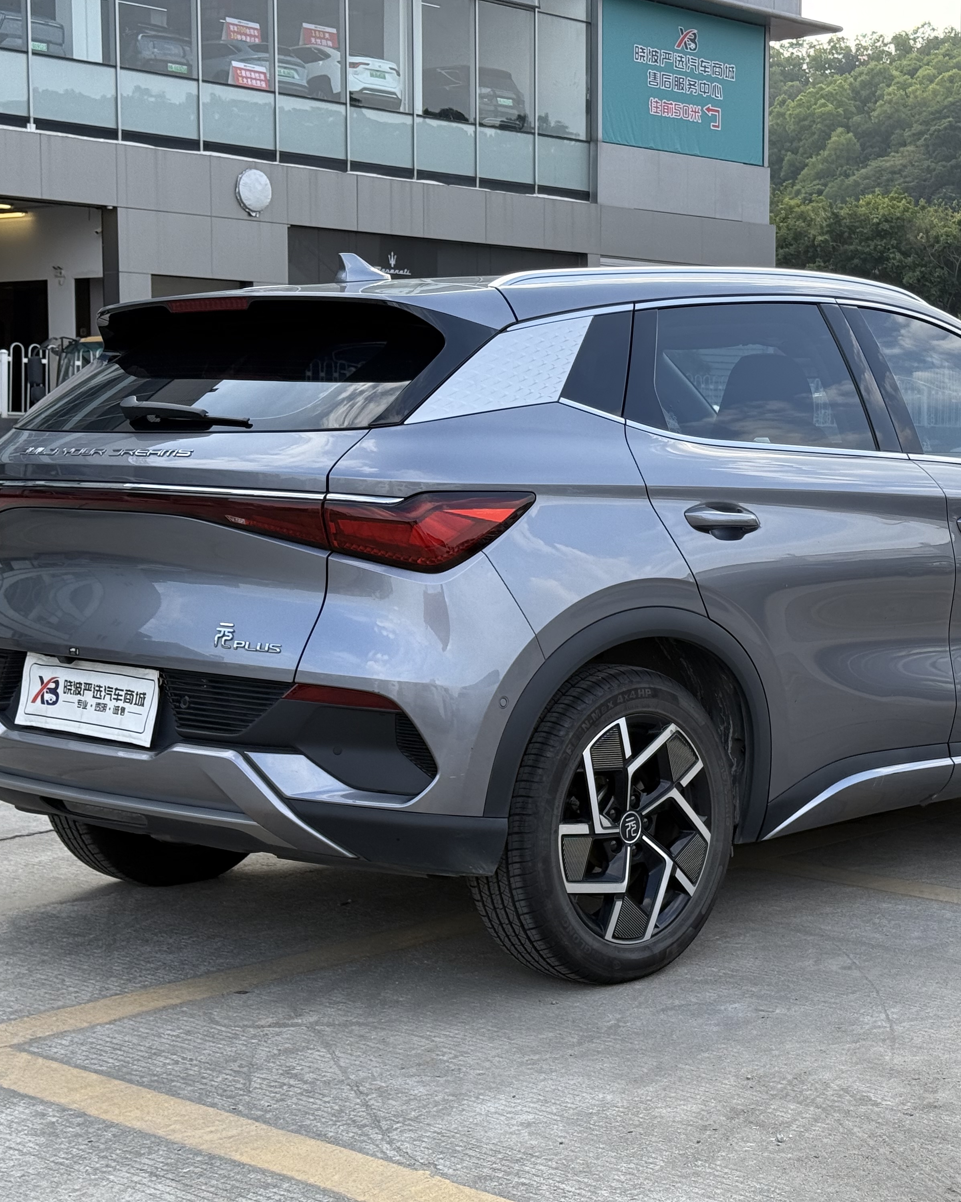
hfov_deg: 24.1
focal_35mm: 63
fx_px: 2240
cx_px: 641
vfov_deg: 30.0
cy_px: 596
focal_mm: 6.76
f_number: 1.78
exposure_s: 1/975
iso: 64
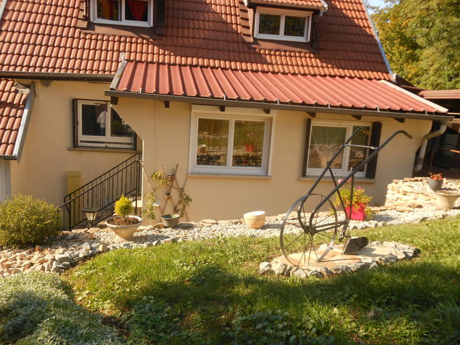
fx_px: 438
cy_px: 172
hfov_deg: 55.4
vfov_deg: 42.9
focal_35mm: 33
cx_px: 230
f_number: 3.5
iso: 80
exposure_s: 1/250
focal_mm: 6
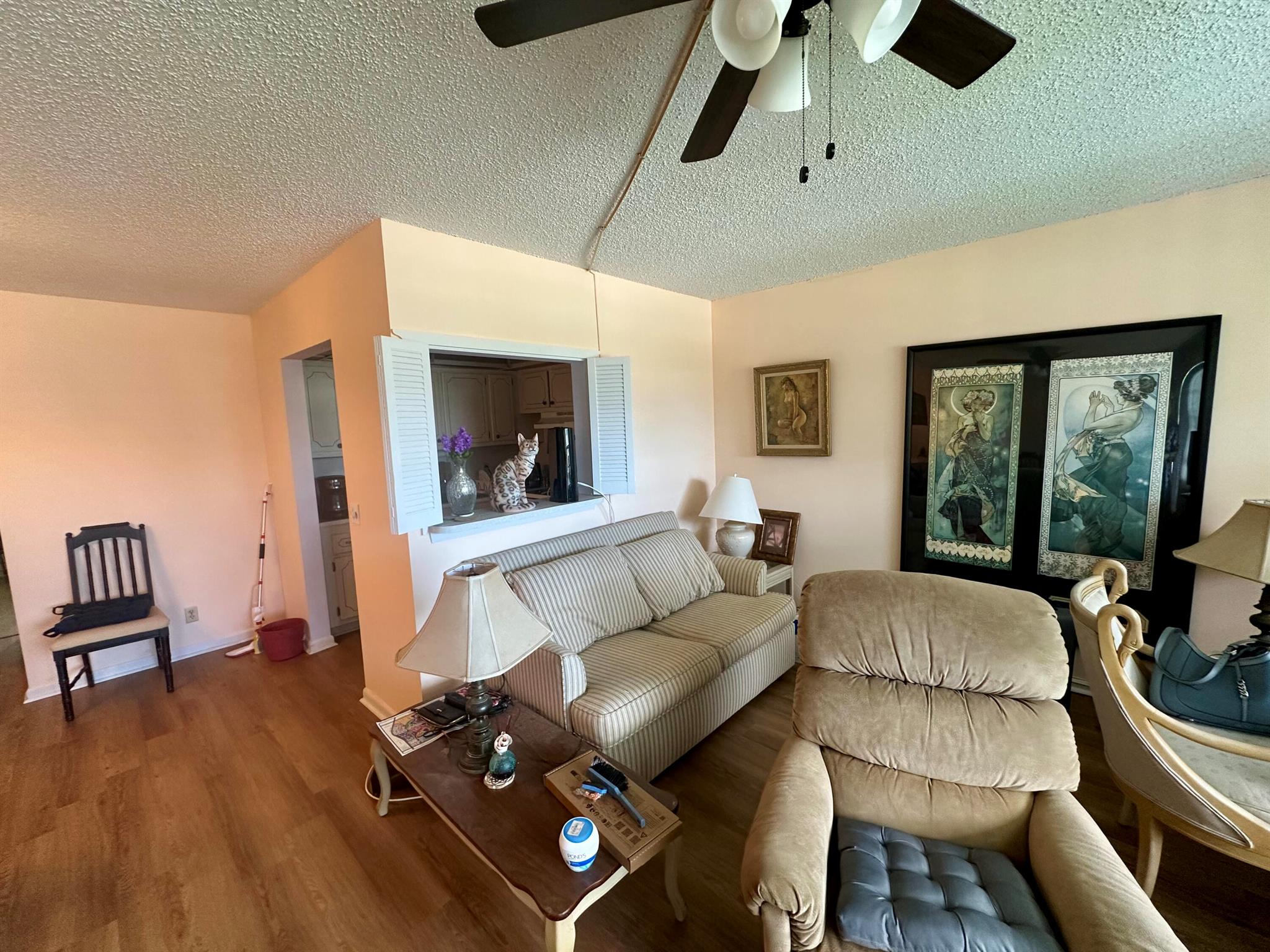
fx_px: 514
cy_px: 476
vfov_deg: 85.7
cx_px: 635
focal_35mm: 14
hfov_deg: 102.1
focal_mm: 2.22
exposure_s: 1/60
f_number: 2.2
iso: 200
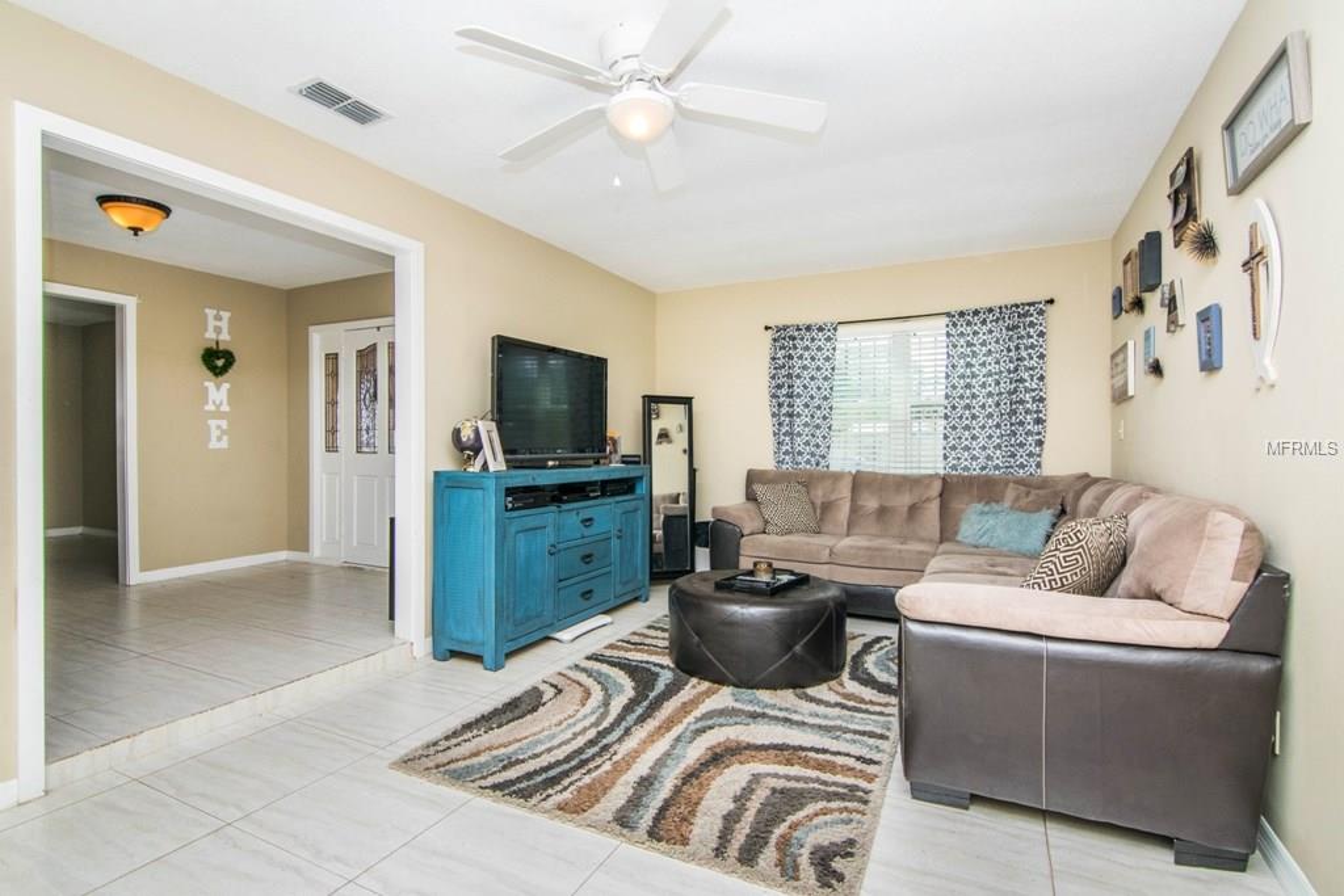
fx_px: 616
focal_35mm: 16
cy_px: 448
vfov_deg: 72.1
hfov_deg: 95.0
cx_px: 672
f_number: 8
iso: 640
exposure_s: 1/200
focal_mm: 11
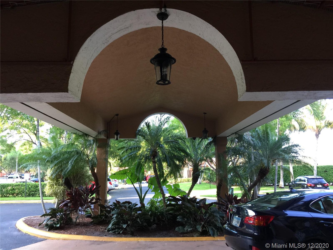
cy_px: 125
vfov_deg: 48.2
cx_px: 166
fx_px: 279
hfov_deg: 61.7
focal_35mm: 29
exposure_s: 1/30
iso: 32
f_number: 2.2
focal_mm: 4.15
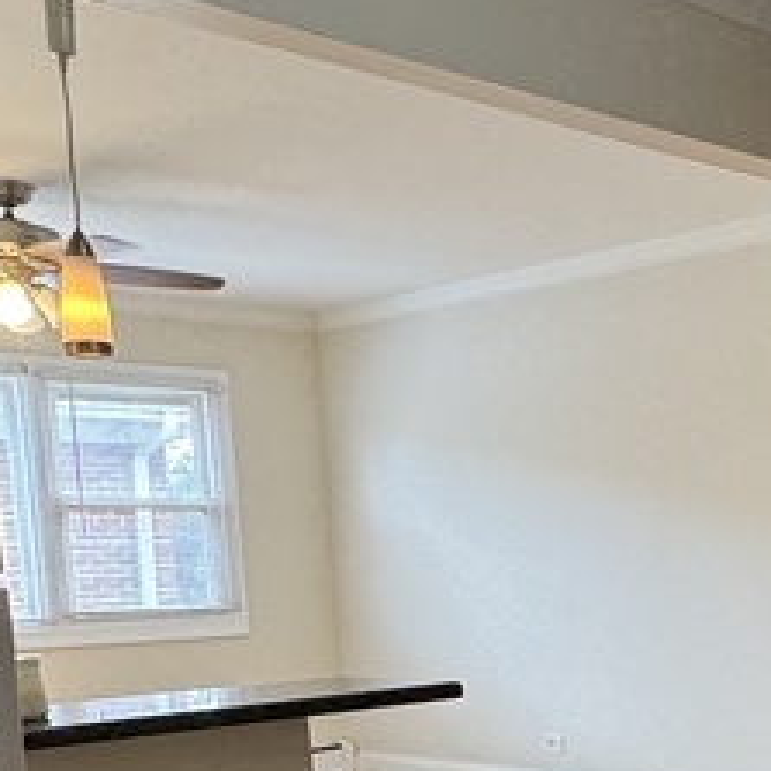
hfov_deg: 26.1
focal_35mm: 60
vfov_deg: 27.4
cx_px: 875
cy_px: 723
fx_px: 1512
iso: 160
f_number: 2.2
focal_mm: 2.22
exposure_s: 1/60
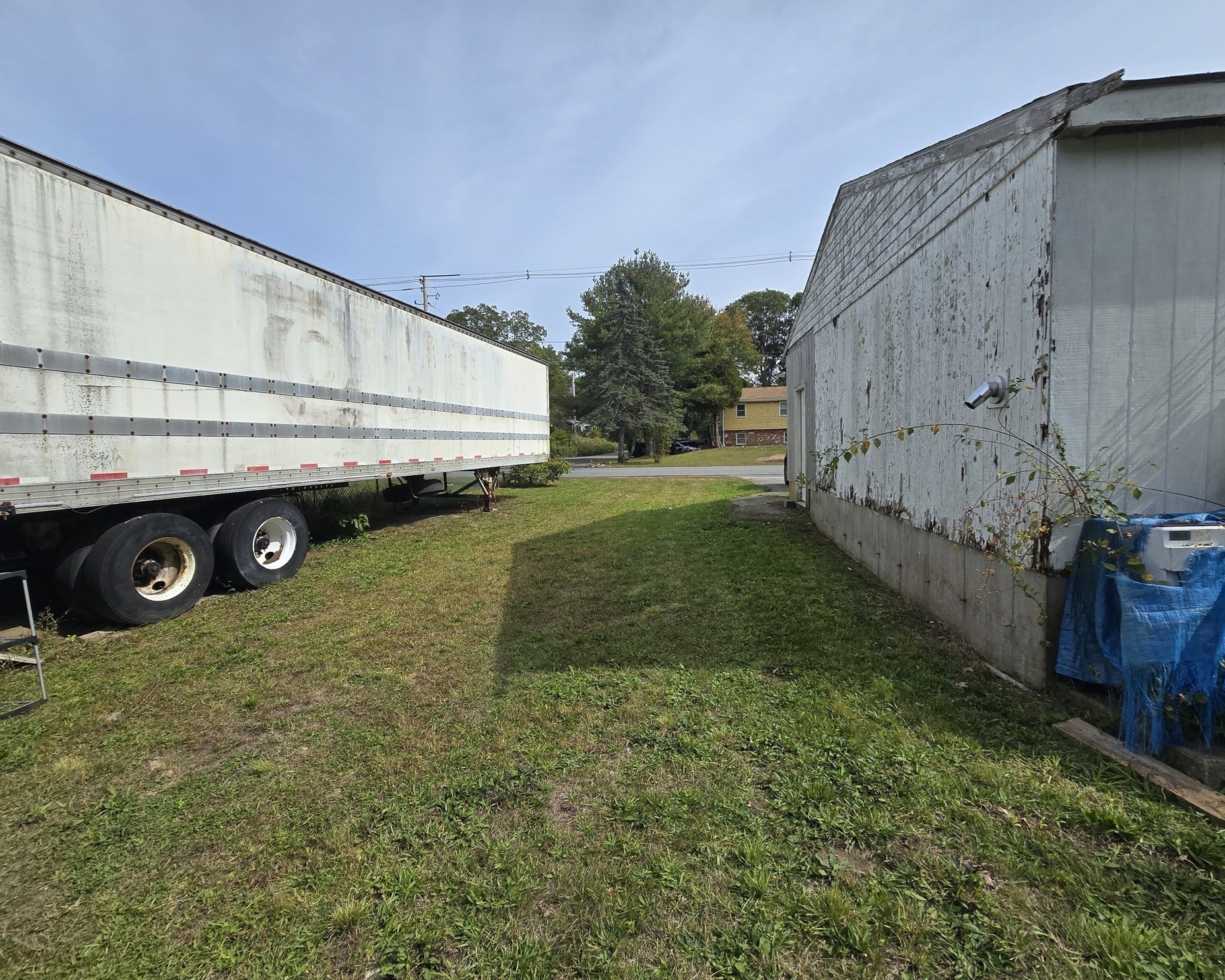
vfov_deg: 88.0
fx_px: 508
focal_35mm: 14
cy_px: 504
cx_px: 632
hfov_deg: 100.7
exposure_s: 1/2450
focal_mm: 2.2
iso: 50
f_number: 2.2
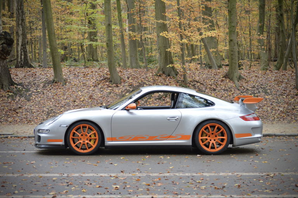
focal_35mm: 93
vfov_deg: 14.7
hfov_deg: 21.9
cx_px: 149
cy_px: 99
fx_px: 769
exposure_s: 1/100
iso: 400
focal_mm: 62
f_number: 5
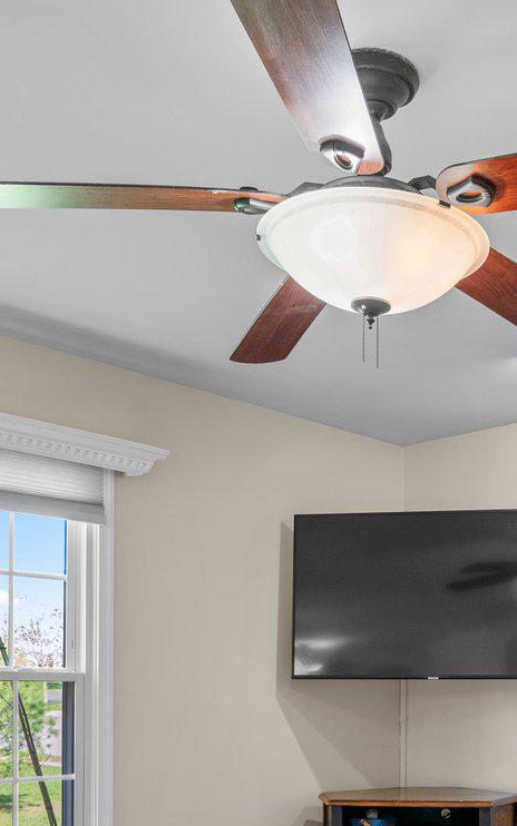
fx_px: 1014
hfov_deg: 27.4
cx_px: 479
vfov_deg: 41.8
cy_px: 695
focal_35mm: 45
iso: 100
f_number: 8
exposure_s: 1/2.5
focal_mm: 16
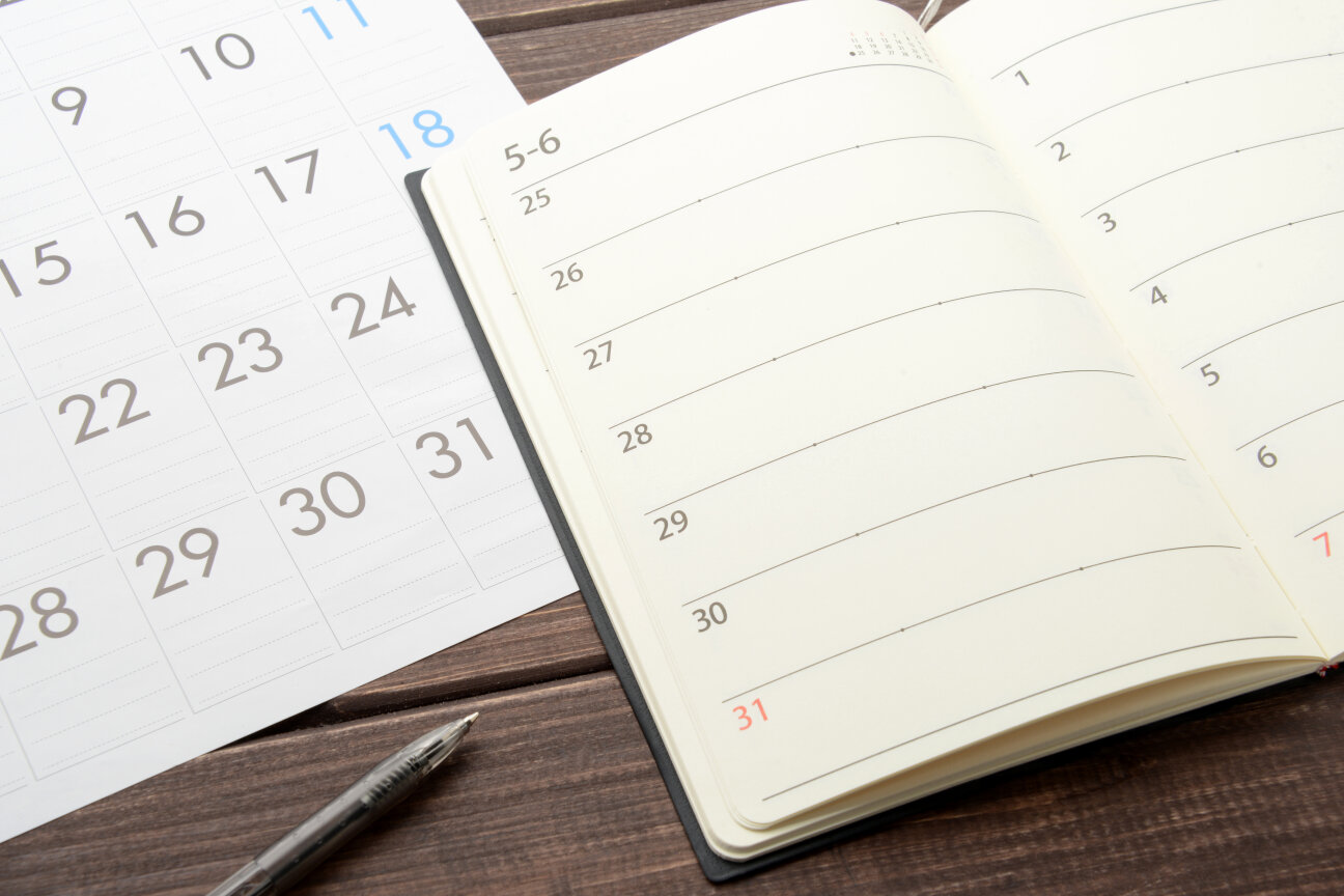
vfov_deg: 20.9
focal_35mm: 65
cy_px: 448
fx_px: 2426
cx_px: 672
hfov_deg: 31.0
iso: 250
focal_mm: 65
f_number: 16
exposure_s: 1/60
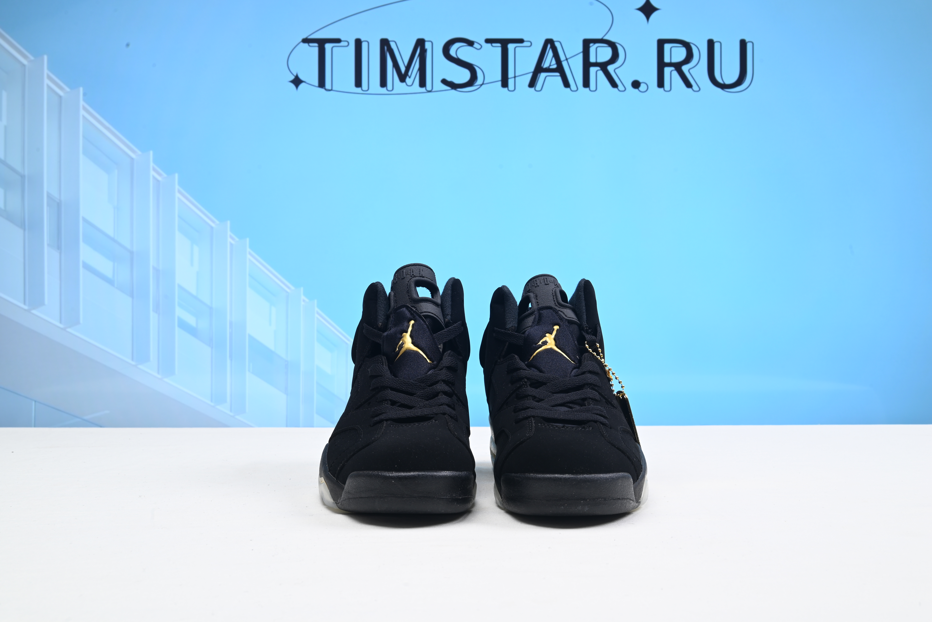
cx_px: 466
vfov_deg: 35.1
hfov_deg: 50.7
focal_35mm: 38
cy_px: 311
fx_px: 984
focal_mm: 38
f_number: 16
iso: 100
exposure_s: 1/2
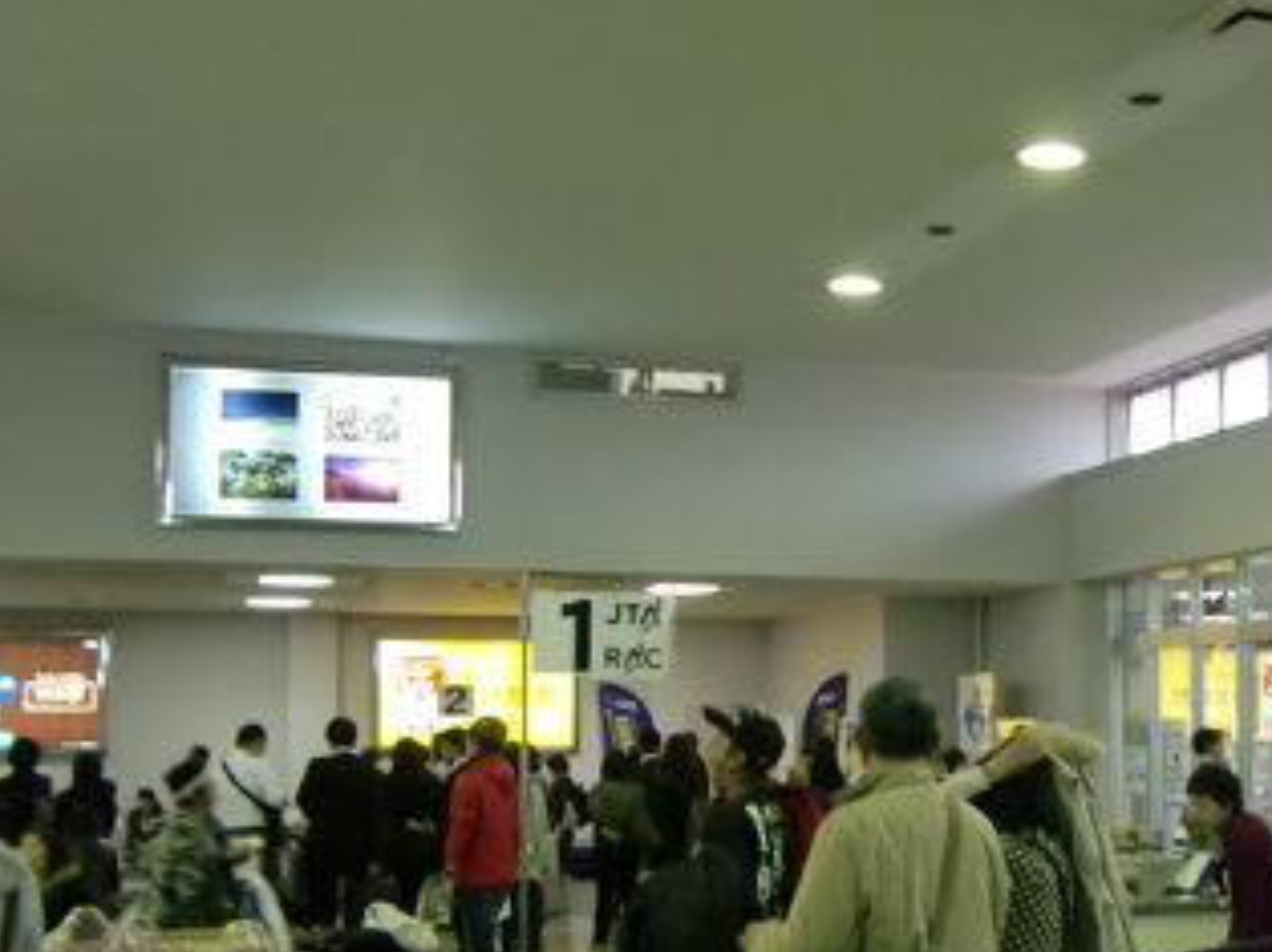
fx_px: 2130
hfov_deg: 32.3
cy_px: 593
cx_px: 1025
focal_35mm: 58
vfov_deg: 25.1
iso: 400
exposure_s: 1/40
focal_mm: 4.9
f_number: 2.6
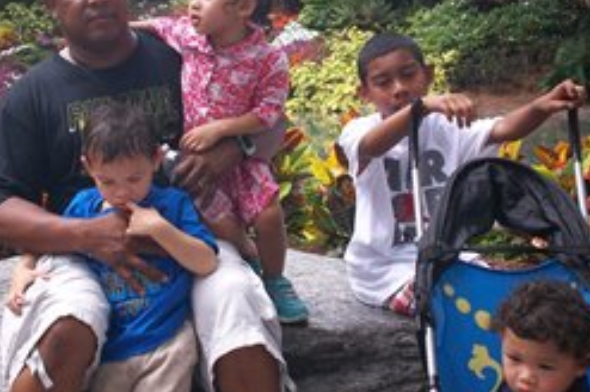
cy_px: 160
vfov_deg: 22.9
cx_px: 241
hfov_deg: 33.9
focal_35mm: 59
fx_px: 966
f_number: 4.5
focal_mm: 6.3
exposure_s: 1/200
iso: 80
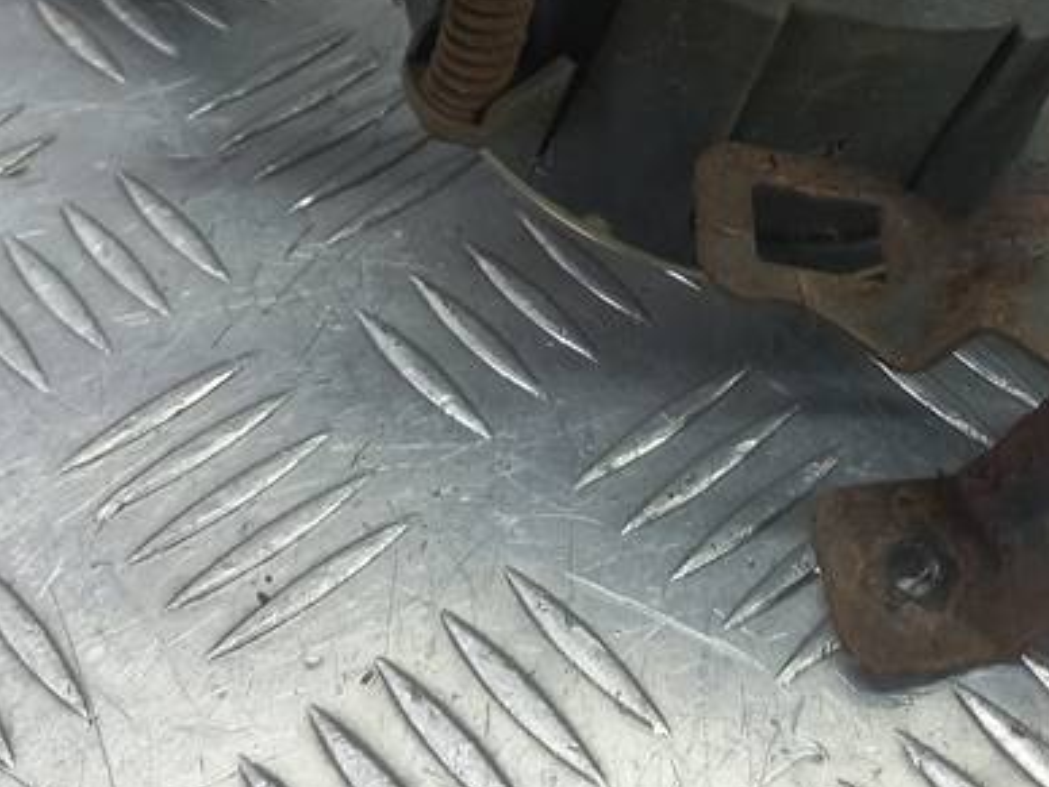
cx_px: 730
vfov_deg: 21.2
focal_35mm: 66
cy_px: -62
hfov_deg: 29.1
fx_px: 2000
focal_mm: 4.6
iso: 64
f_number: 1.8
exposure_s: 1/50
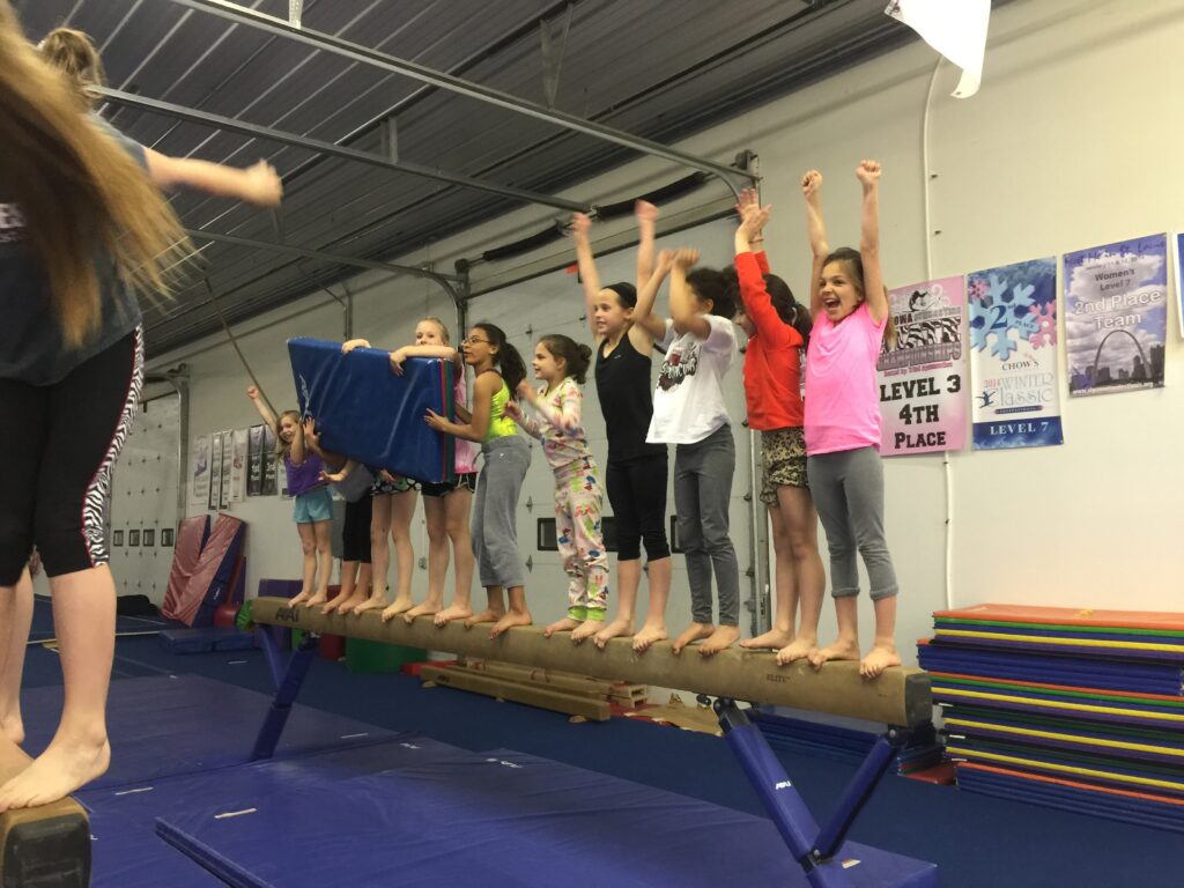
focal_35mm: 29
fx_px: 992
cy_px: 444
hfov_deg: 61.7
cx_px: 592
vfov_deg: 48.2
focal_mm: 4.15
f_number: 2.2
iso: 64
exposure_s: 1/15
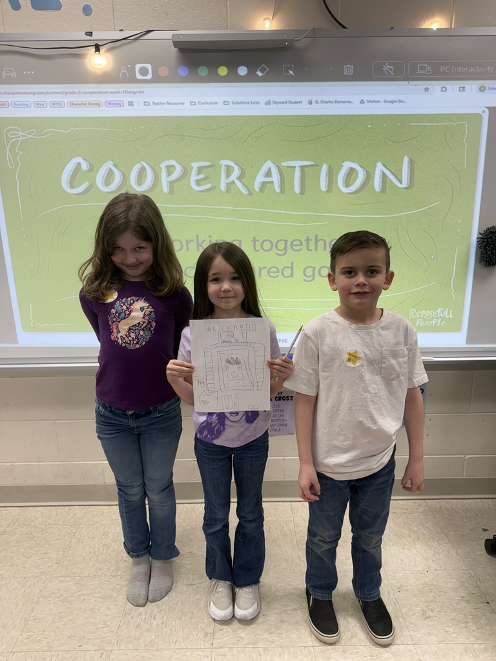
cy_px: 330
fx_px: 459
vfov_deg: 71.6
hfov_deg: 56.8
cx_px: 248
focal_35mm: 24
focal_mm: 6.76
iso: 80
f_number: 1.78
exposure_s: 1/120
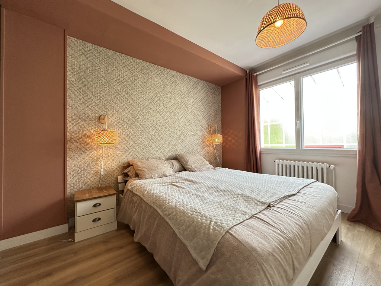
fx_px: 154
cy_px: 143
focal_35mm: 14
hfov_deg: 102.1
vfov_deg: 85.7
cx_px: 190
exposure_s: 1/99
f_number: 2.2
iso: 200
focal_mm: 2.22
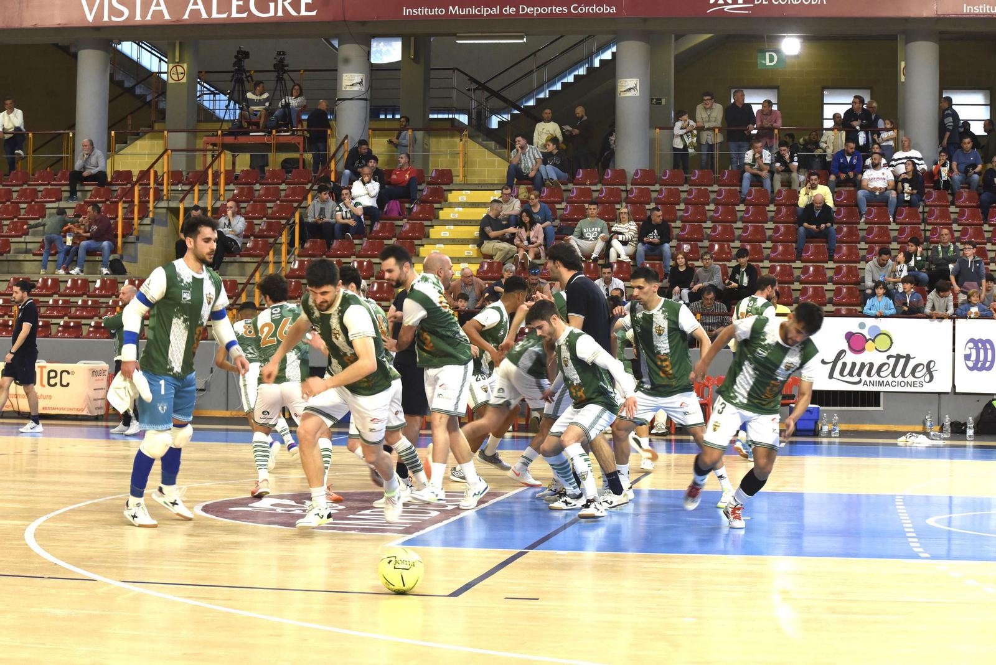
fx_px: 1937
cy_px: 332
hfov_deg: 28.8
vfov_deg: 19.5
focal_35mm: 70
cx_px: 498
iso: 2000
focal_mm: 70
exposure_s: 1/160
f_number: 6.3
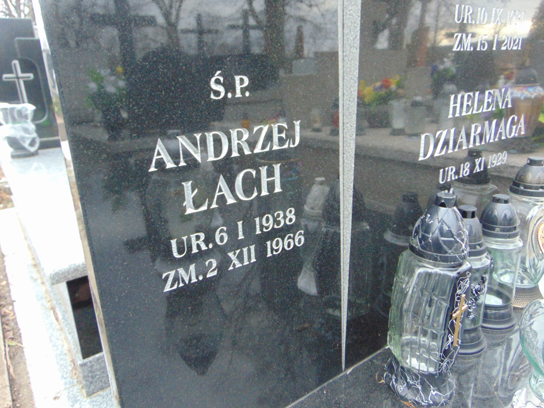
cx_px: 272
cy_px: 204
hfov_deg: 69.4
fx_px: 393
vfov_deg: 54.9
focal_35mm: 25
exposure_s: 1/40
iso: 250
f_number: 3
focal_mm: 4.5
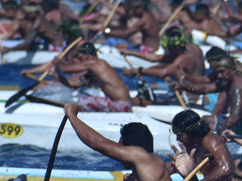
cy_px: 125
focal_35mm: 1777
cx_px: 130
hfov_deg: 1.1
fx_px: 12422
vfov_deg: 0.8
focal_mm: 300
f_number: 8
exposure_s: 1/4000
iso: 500
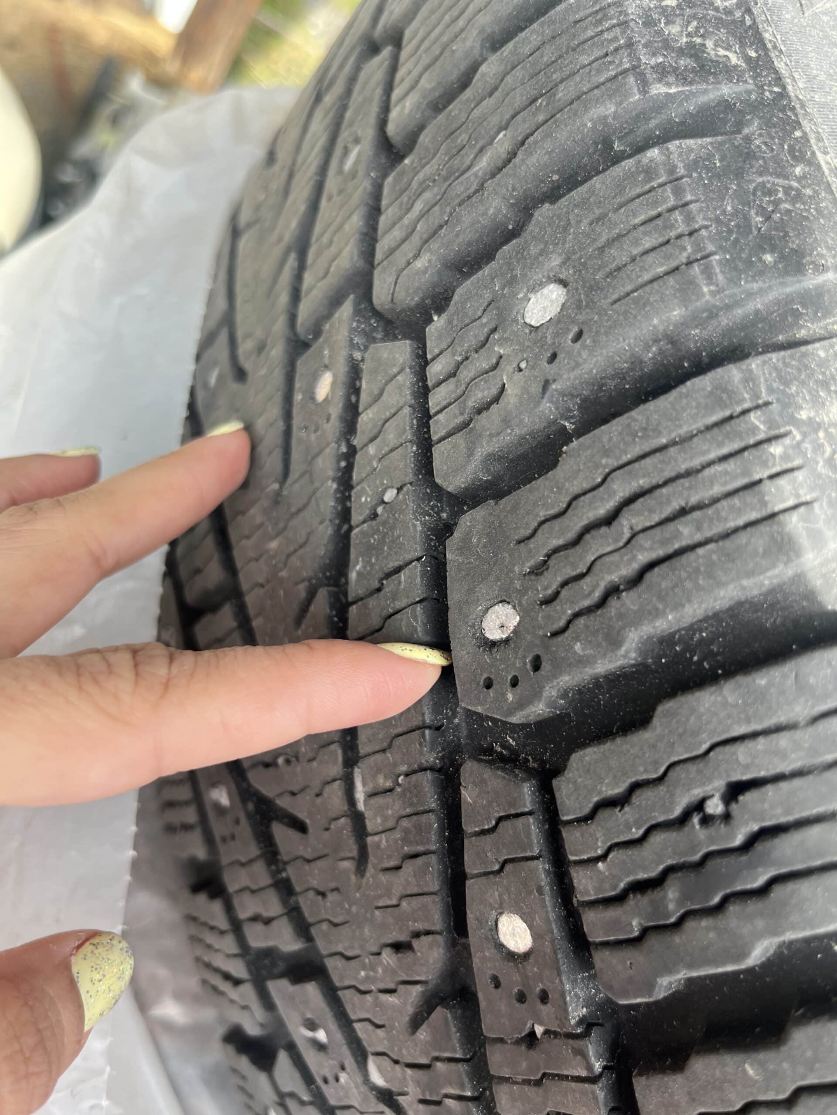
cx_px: 418
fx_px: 838
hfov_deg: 53.1
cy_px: 558
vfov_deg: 67.3
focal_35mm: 26
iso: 40
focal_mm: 5.1
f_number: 1.6
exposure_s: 1/211
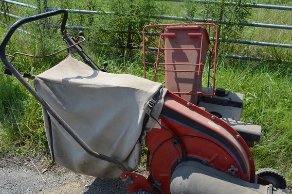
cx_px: 146
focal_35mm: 36
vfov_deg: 36.9
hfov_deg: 53.1
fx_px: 292
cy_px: 97
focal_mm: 24
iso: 200
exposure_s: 1/250
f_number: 8
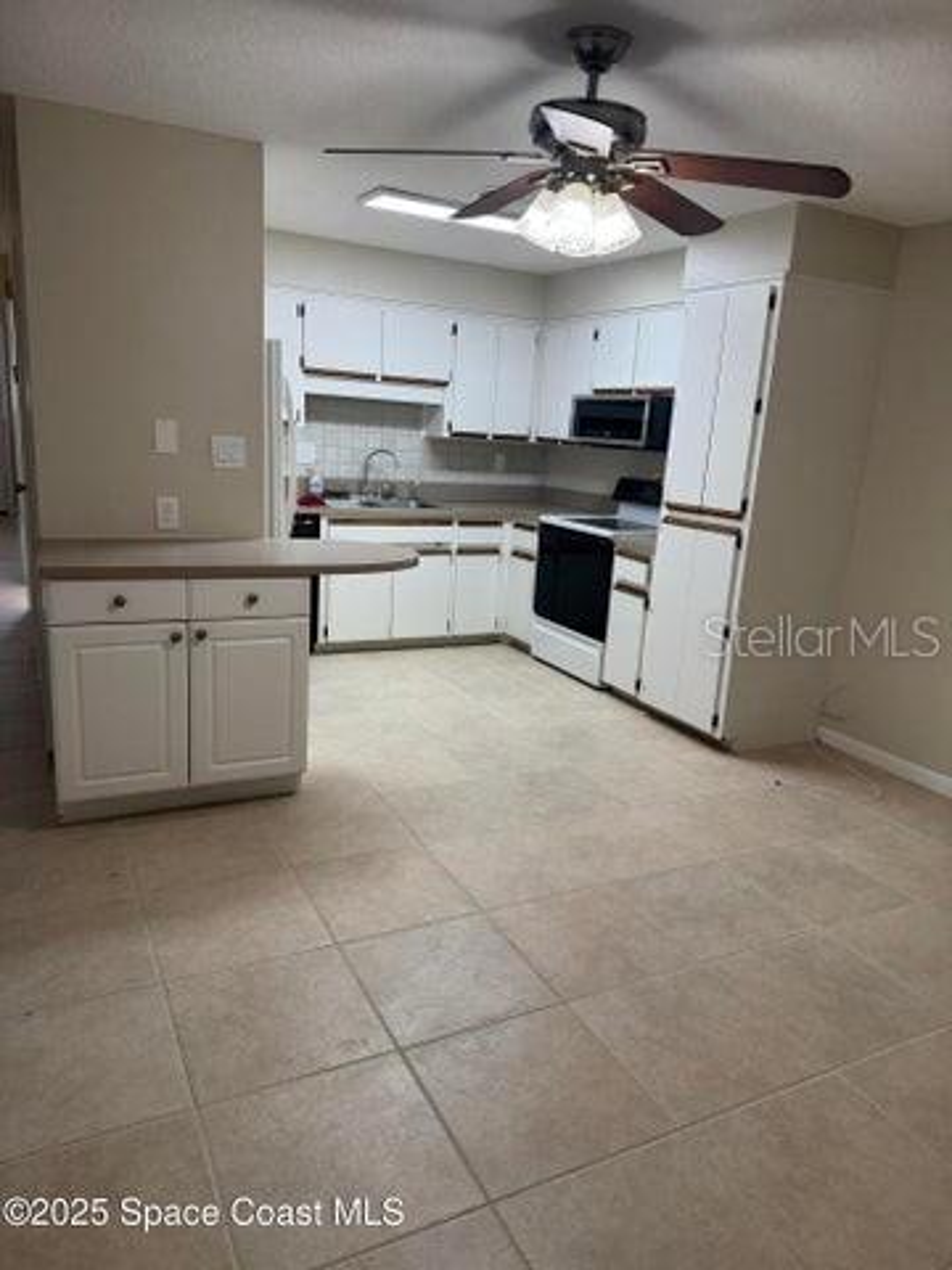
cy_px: 635
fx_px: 880
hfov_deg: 56.8
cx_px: 476
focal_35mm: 24
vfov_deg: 71.6
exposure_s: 1/120
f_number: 1.78
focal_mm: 6.76
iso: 160
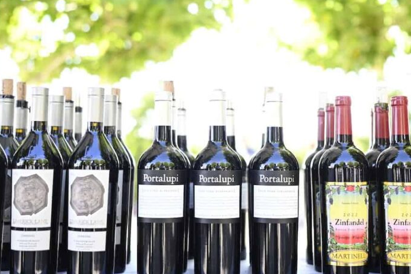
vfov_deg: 22.6
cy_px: 104
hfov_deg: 33.4
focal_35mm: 60
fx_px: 685
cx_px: 233
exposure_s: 1/320
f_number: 2
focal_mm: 35
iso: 200
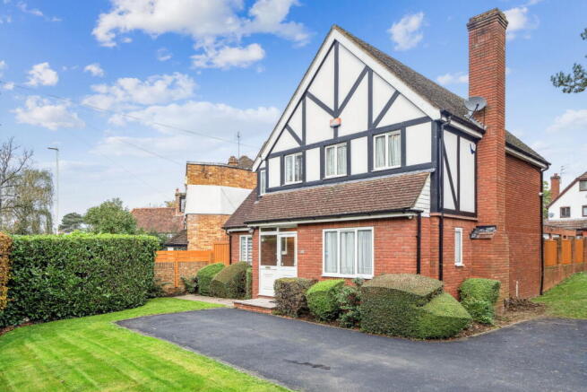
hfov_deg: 71.5
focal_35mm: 25
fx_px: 408
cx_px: 294
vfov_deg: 51.3
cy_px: 196
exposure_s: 1/640
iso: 1600
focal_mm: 25
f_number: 6.3
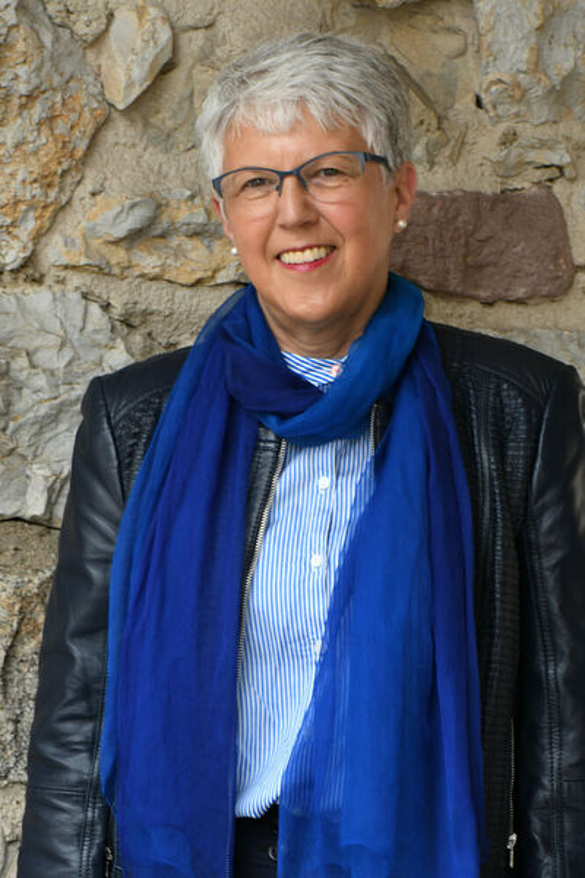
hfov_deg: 8.7
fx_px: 3839
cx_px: 292
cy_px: 439
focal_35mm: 158
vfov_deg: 13.0
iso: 200
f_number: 10
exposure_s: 1/15
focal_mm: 105
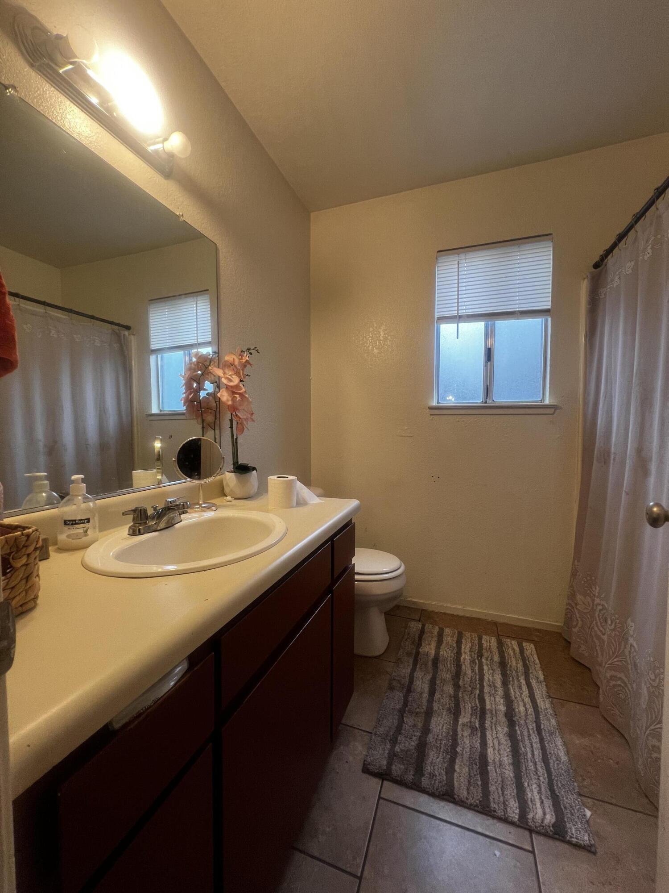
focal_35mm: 13
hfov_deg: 89.9
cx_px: 334
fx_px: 335
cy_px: 446
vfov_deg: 106.2
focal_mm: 1.57
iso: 125
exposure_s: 1/60
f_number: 1.8
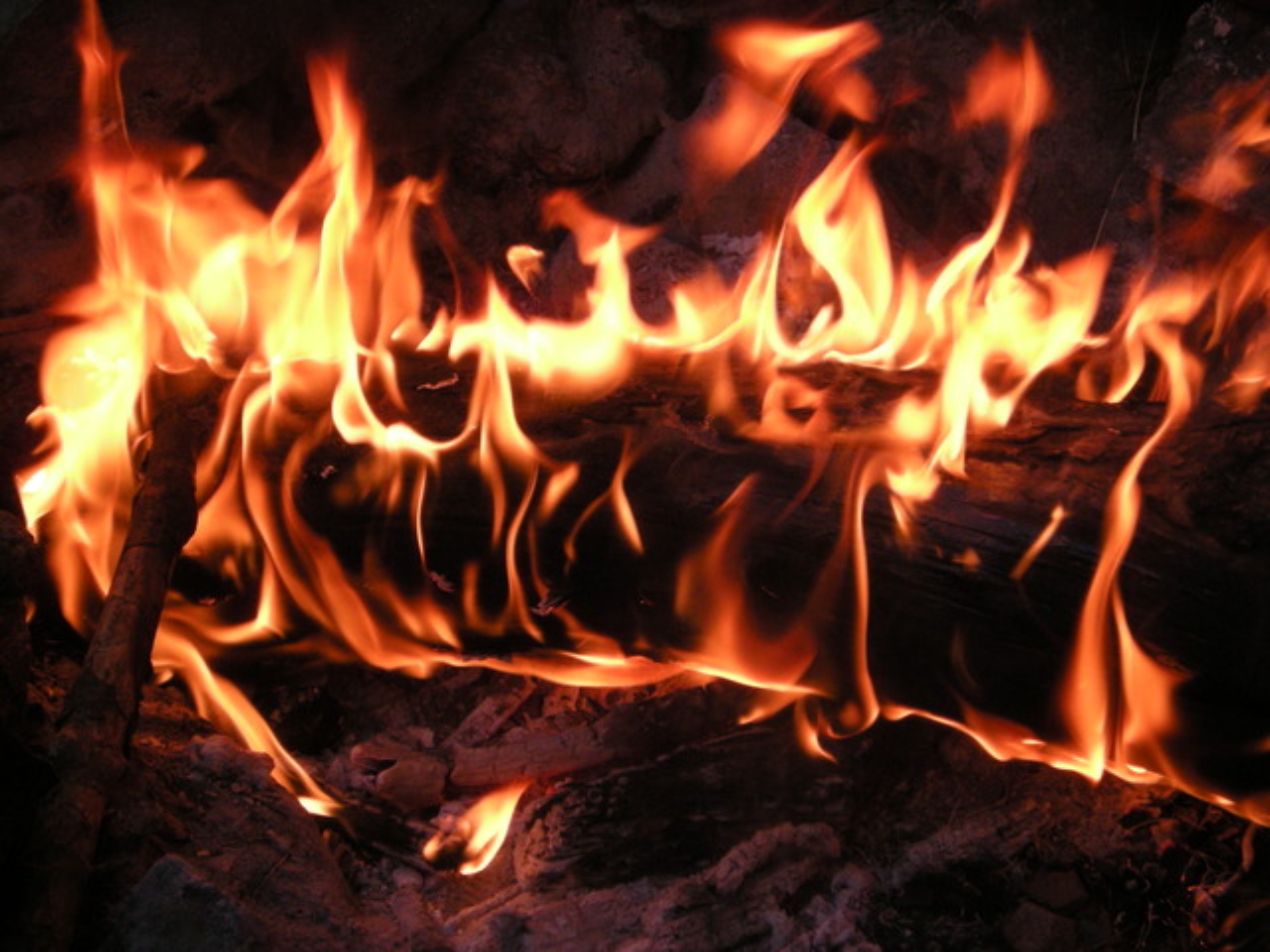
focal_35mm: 78
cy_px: 476
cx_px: 635
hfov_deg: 25.0
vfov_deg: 18.9
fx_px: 2862
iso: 205
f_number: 4.8
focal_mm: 13
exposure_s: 1/155
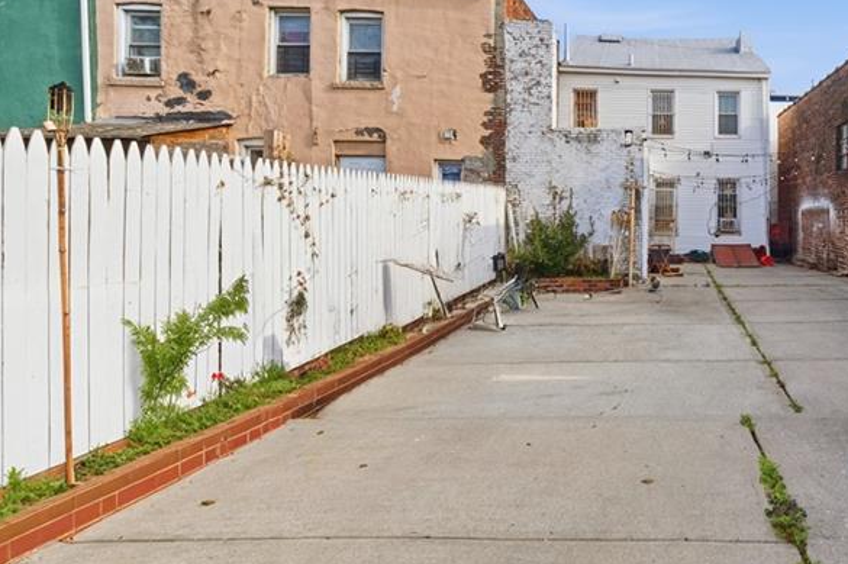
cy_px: 204
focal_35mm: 21
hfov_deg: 71.9
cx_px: 693
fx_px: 494
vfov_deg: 58.5
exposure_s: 1/1600
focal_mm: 8
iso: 320
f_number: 8
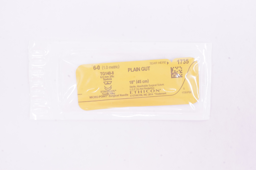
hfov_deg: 32.7
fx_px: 437
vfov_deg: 22.0
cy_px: 85
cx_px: 128
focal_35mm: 62
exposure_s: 1/10
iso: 800
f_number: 18
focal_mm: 41
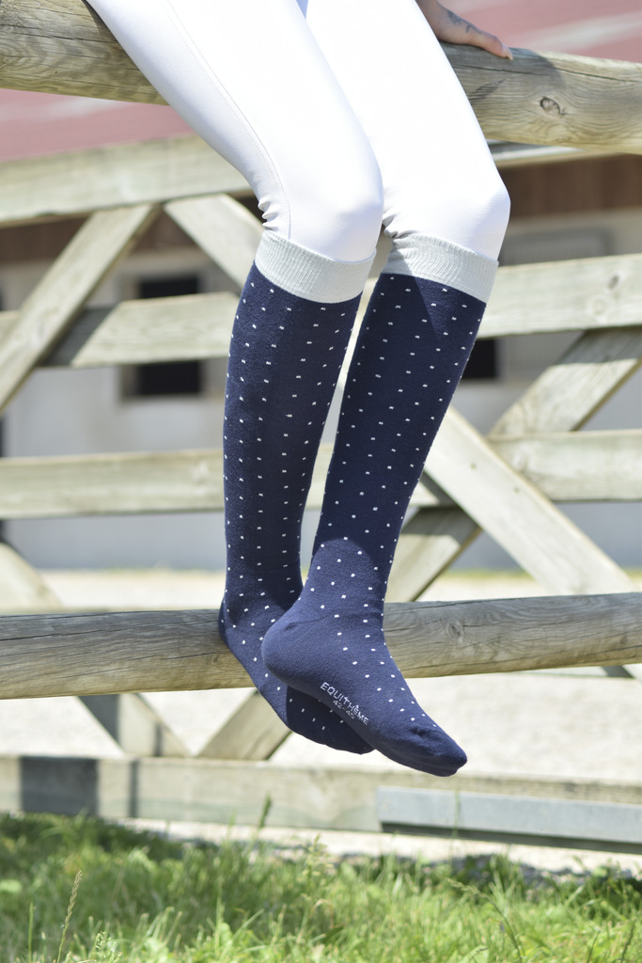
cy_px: 482
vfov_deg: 15.2
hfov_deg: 10.2
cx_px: 321
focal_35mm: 135
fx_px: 3610
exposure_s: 1/500
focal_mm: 90
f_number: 6.3
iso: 125
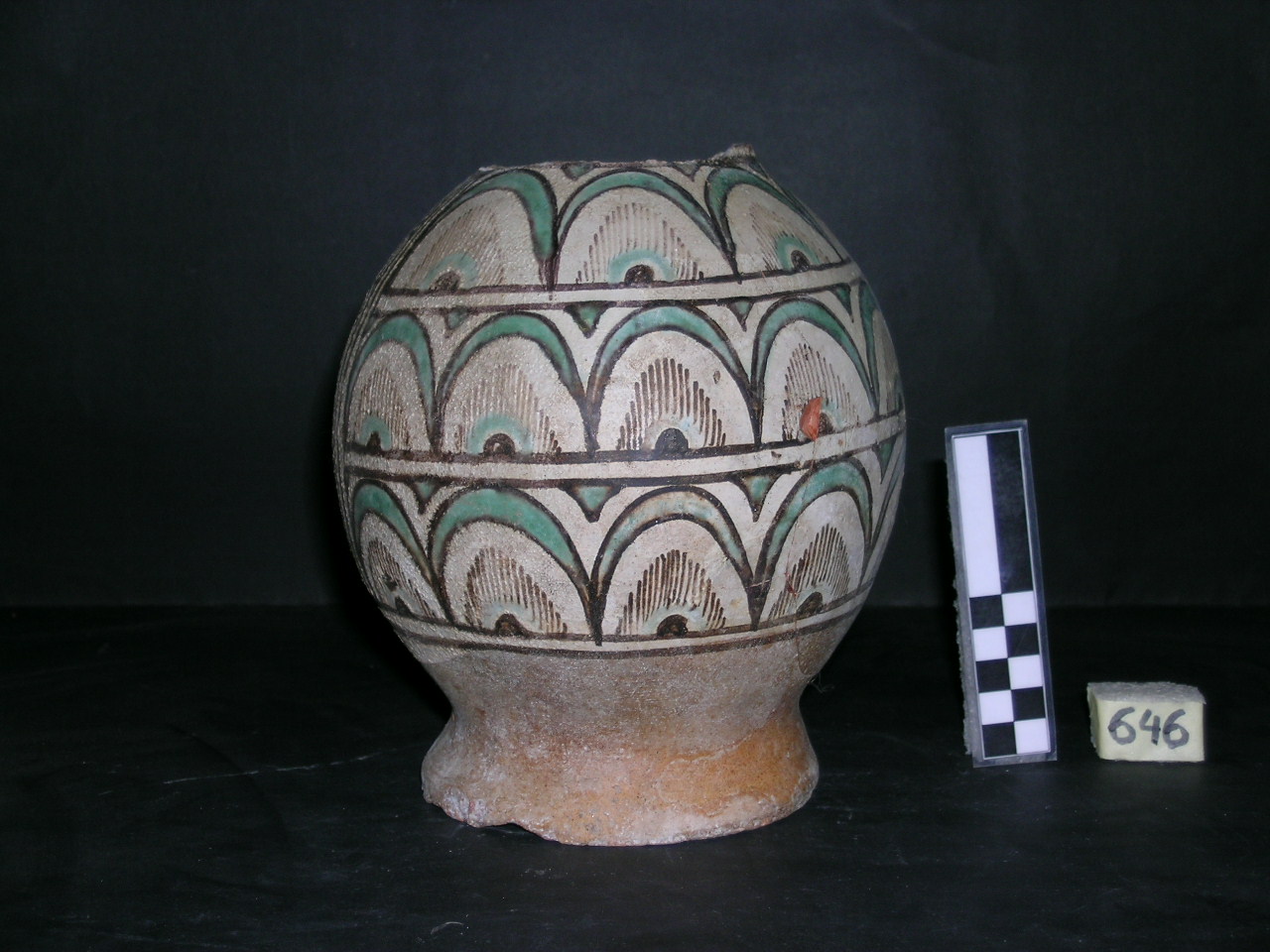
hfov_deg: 36.2
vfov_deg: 27.5
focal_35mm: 53
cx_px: 635
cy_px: 476
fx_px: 1944
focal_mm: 11.1
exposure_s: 1/60.1
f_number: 3.5
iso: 50
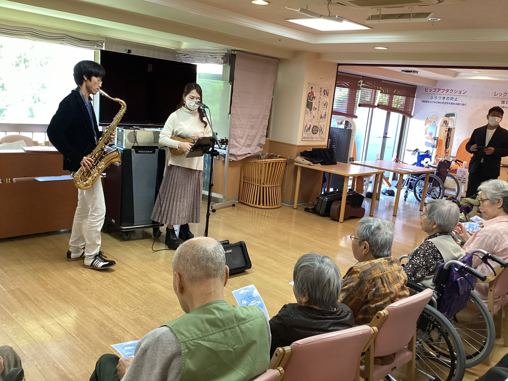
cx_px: 254
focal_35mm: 31
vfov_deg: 45.4
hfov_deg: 58.4
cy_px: 190
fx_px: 455
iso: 160
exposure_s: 1/60
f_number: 2.4
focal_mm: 3.3
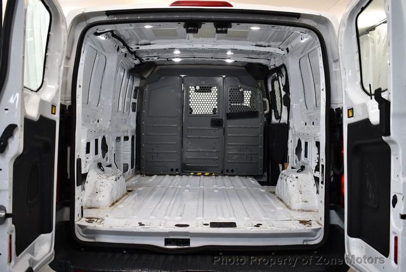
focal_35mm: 36
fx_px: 407
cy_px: 136
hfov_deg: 53.1
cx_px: 203
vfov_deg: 37.0
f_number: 3.5
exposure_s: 1/200
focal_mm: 18
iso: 800
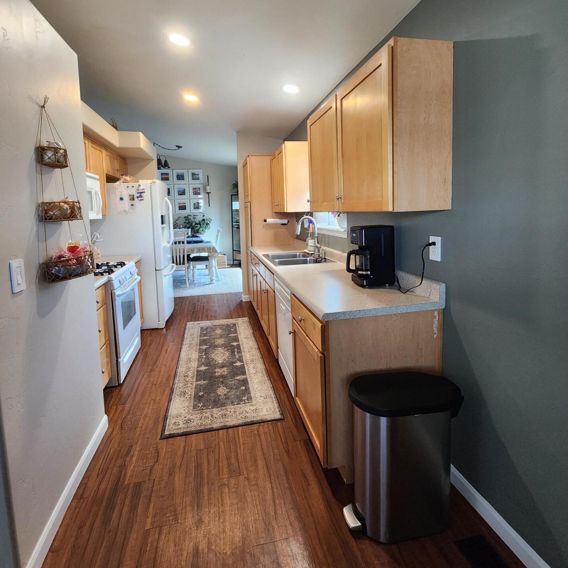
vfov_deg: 86.8
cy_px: 242
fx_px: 297
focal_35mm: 16
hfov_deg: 87.4
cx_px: 275
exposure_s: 1/60
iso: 400
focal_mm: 2.2
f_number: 2.2
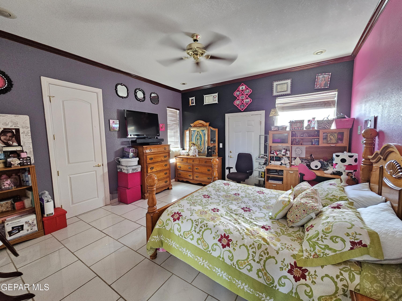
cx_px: 201
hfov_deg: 106.2
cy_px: 150
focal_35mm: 13
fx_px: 151
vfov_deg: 89.9
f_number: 2.2
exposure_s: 1/30
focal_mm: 2.2
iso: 500
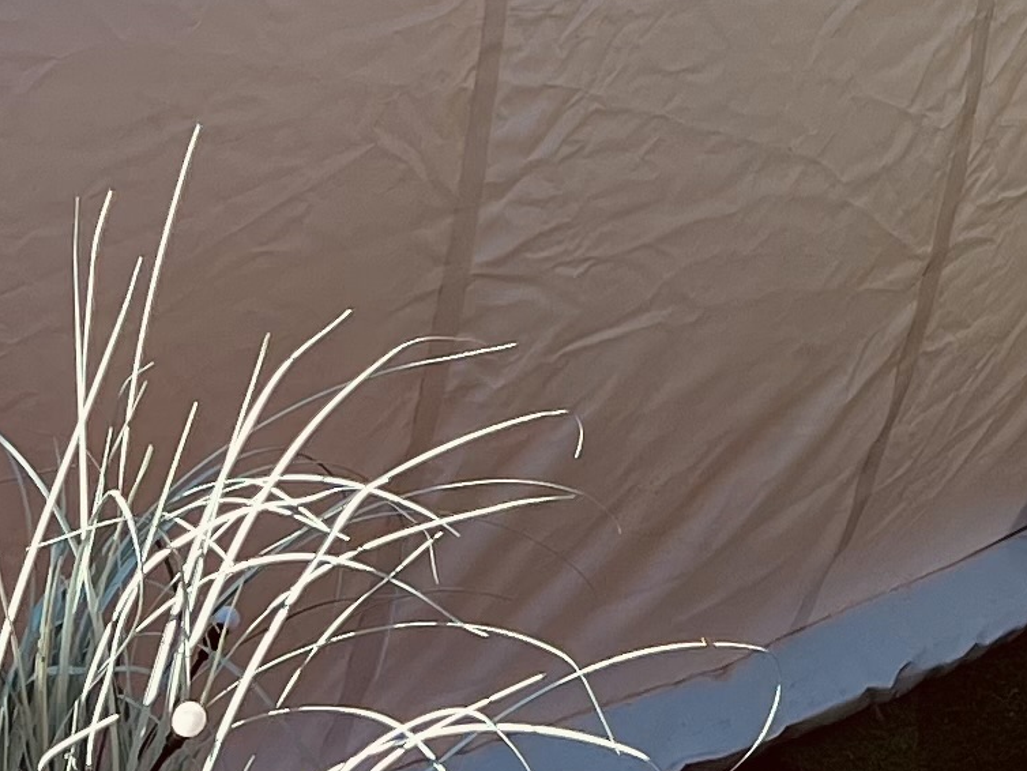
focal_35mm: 139
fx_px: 4125
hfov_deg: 13.9
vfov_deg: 9.7
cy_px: -943
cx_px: 1129
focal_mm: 5.7
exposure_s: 1/2208
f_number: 1.5
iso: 50
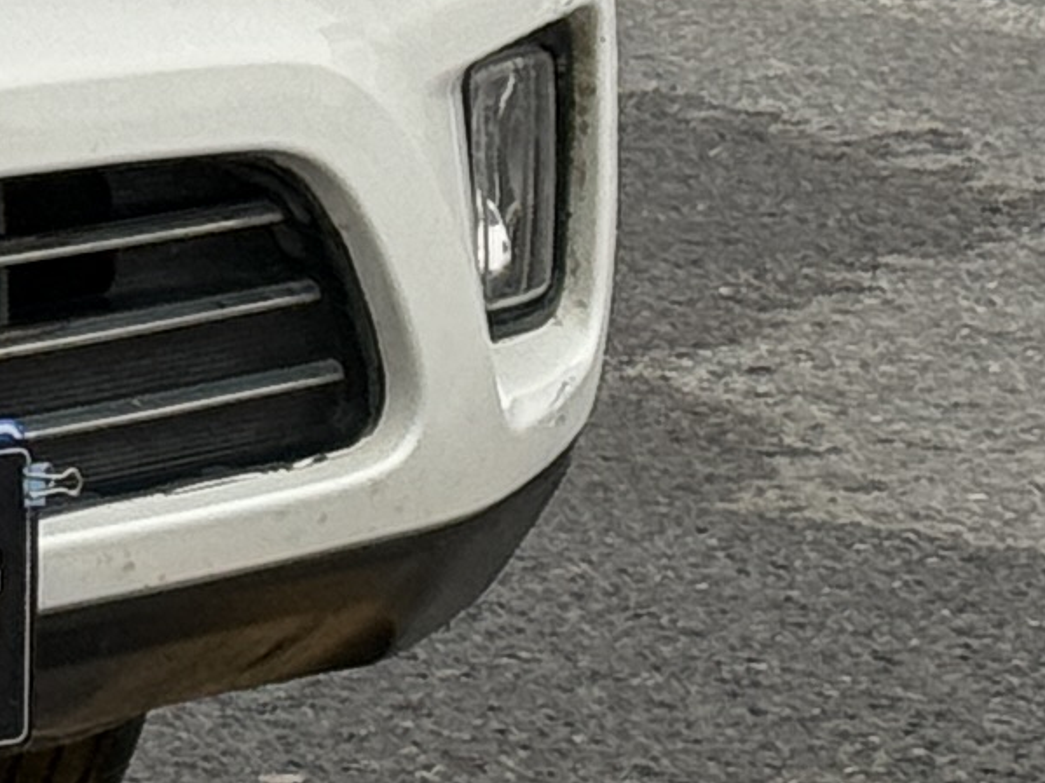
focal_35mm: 323
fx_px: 9749
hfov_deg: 5.7
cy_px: -786
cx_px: -2025
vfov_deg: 4.5
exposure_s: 1/740
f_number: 1.78
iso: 64
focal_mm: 6.76
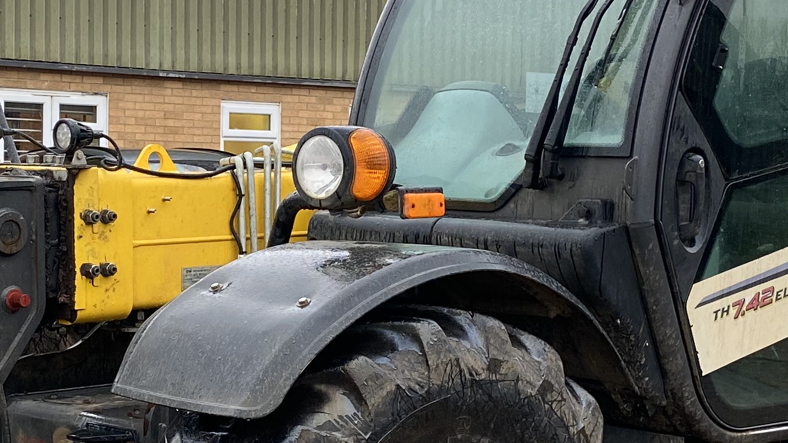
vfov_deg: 14.6
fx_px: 1734
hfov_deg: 25.5
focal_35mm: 83
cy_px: 264
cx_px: 306
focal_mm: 4.25
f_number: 1.8
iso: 64
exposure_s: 1/122
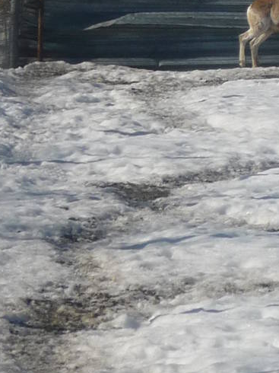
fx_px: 4464
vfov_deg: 4.8
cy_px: 17
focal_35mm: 415
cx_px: 404
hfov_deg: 3.6
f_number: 14
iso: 100
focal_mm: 16.5
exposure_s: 1/125
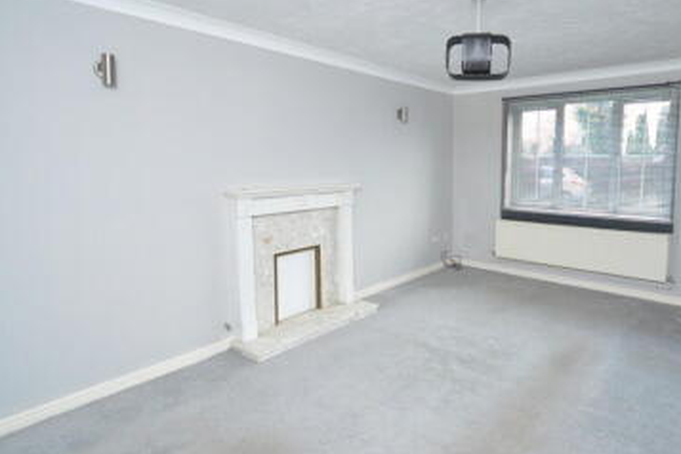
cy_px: 211
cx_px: 422
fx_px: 378
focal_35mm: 20
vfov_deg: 61.9
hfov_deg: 82.5
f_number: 3.5
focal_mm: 10
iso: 1400
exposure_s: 1/60
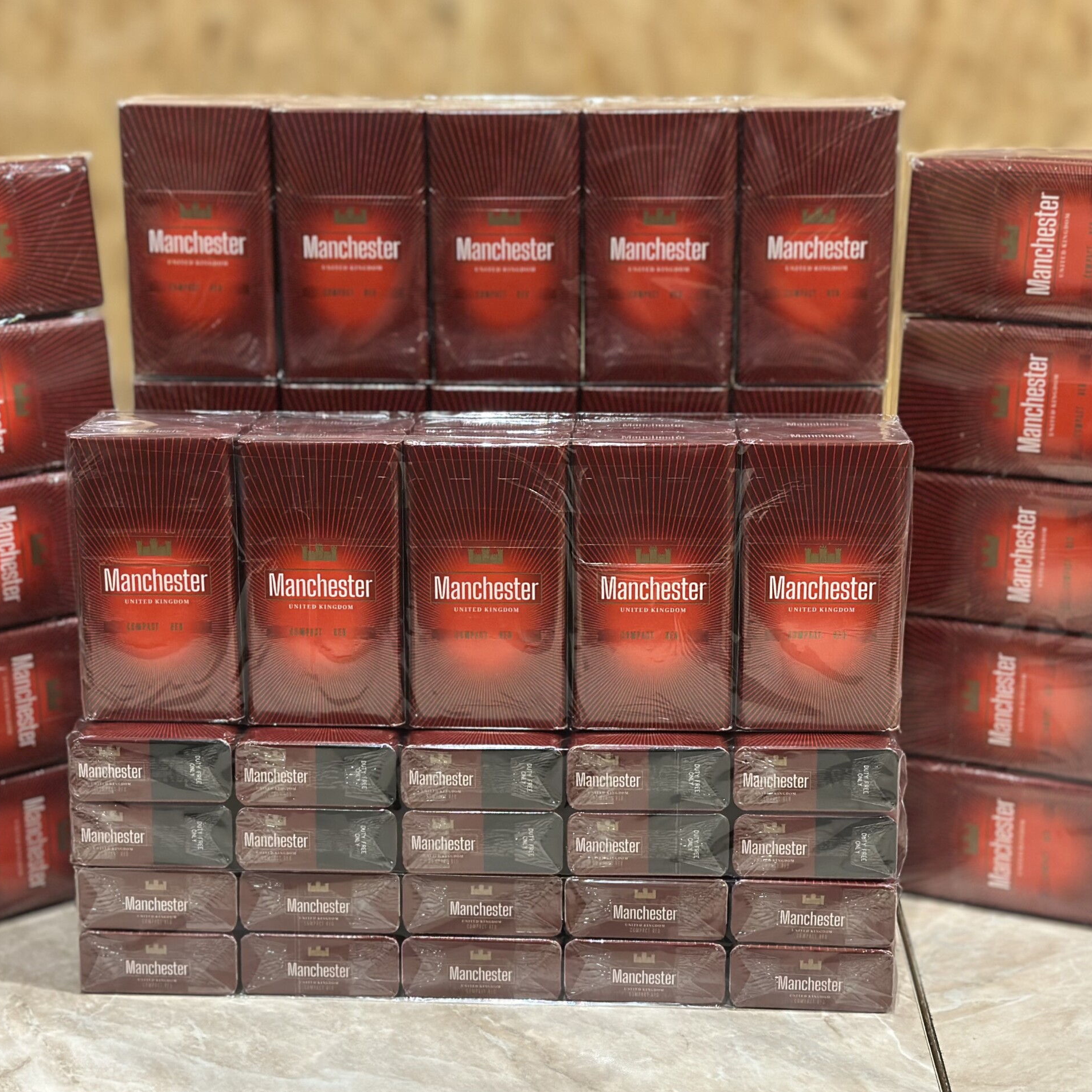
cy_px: 550
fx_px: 2034
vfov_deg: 30.0
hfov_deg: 30.0
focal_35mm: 57
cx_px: 517
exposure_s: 1/33
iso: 400
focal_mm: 6.86
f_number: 1.78
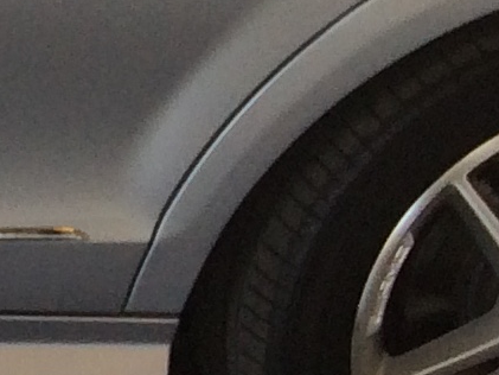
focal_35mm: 225
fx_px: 3244
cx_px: -1349
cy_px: 108
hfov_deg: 7.1
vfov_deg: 6.6
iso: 40
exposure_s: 1/50
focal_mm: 4.15
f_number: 2.2
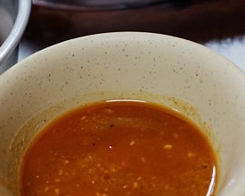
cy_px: 112
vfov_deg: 24.6
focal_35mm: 62
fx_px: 450
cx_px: 71
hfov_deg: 30.1
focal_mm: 10.15
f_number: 2.2
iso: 320
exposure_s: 1/30
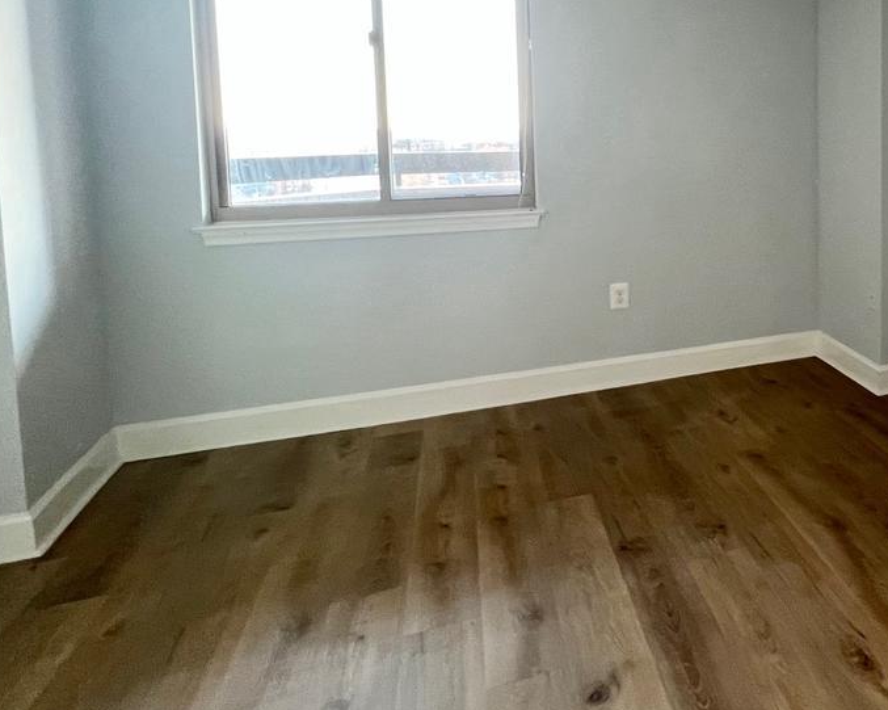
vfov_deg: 50.9
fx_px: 709
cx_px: 843
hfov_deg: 53.5
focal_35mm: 27
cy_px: 175
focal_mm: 1.57
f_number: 1.8
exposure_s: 1/60
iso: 200
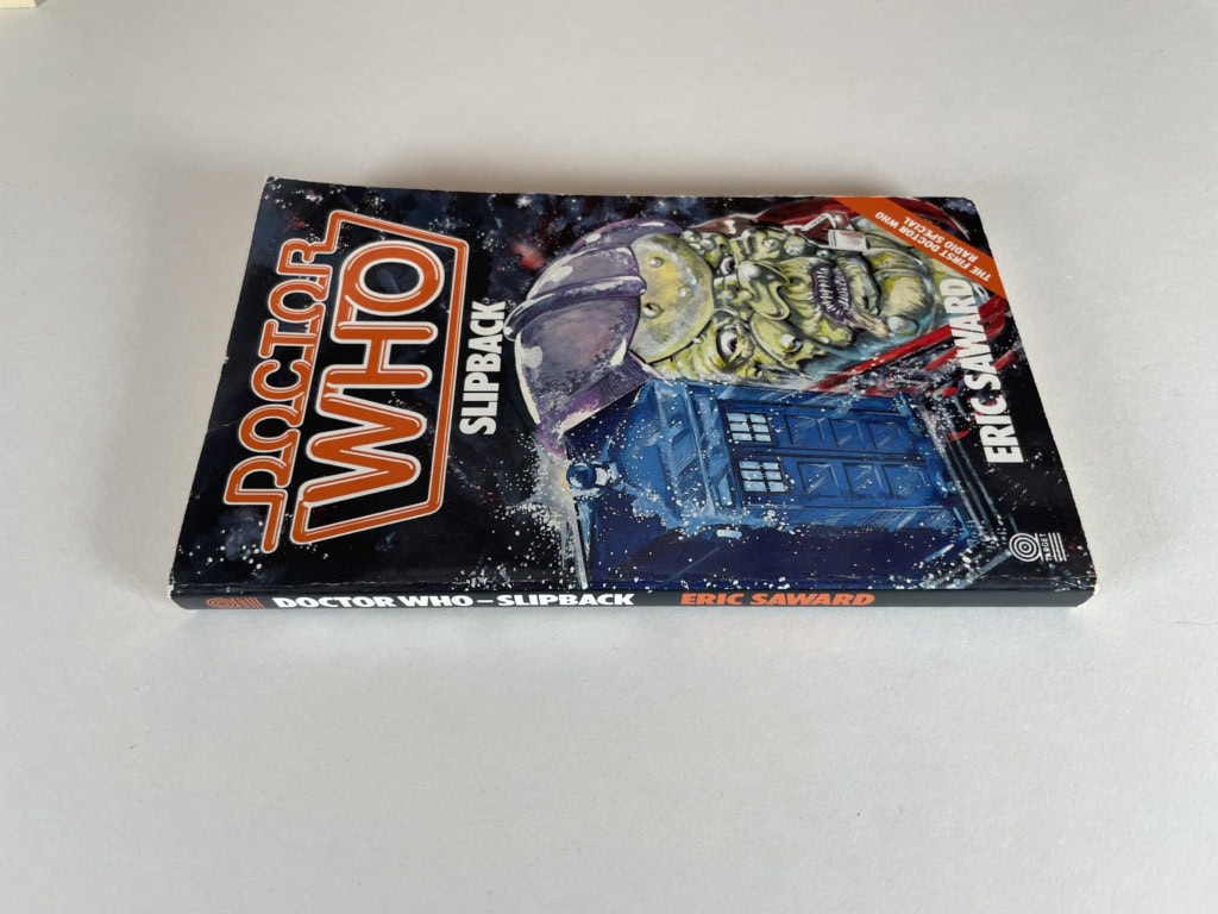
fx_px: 915
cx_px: 609
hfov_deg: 67.3
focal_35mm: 26
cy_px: 457
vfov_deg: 53.1
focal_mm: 4.2
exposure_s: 1/121
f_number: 1.6
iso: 80
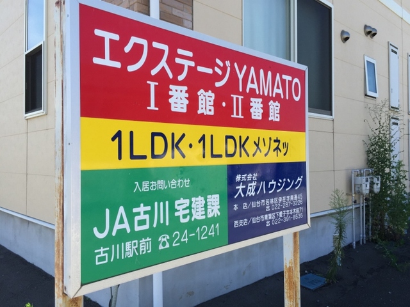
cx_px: 205
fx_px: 343
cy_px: 154
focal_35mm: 29
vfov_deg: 48.2
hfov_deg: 61.7
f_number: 2.2
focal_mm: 4.15
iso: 32
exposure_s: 1/746
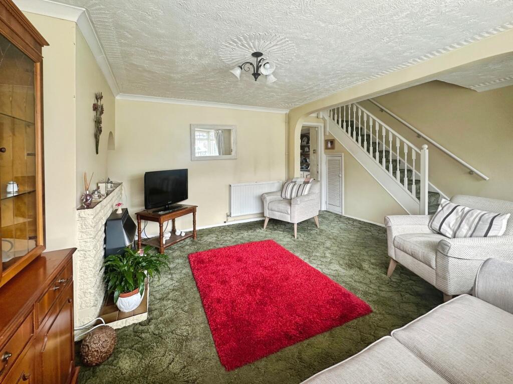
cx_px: 256
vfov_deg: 85.7
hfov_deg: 102.1
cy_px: 192
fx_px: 207
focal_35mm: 14
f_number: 2.2
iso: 125
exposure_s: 1/99
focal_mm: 2.22
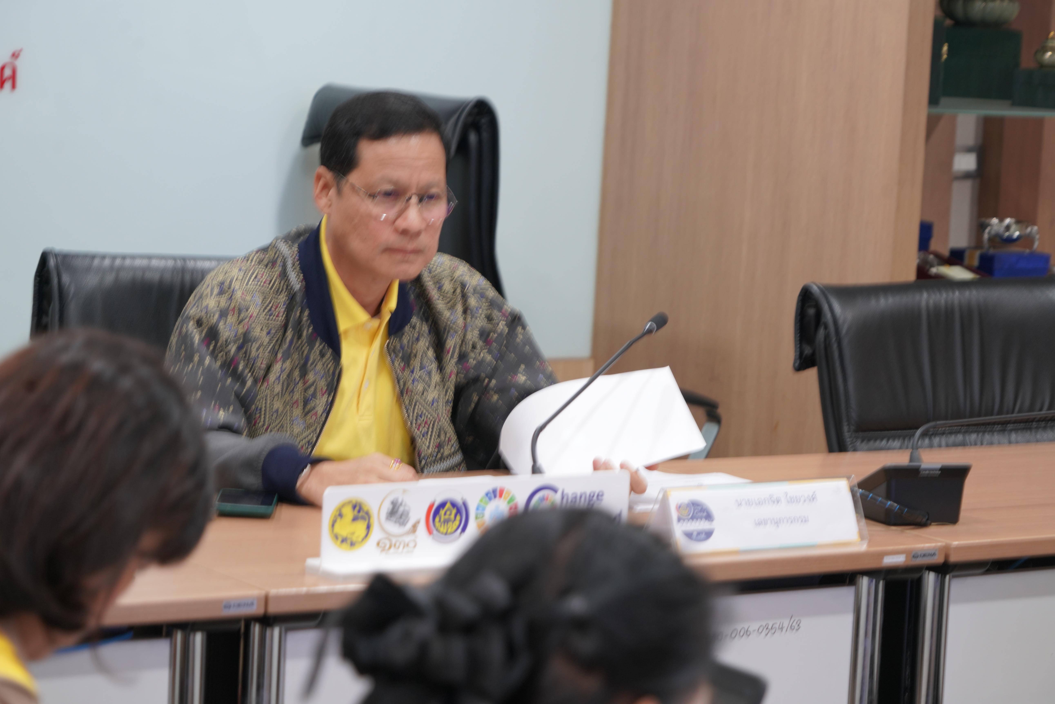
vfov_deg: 12.2
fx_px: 3283
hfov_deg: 18.3
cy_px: 352
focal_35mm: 112
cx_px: 528
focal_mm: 112
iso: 800
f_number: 6.3
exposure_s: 1/15
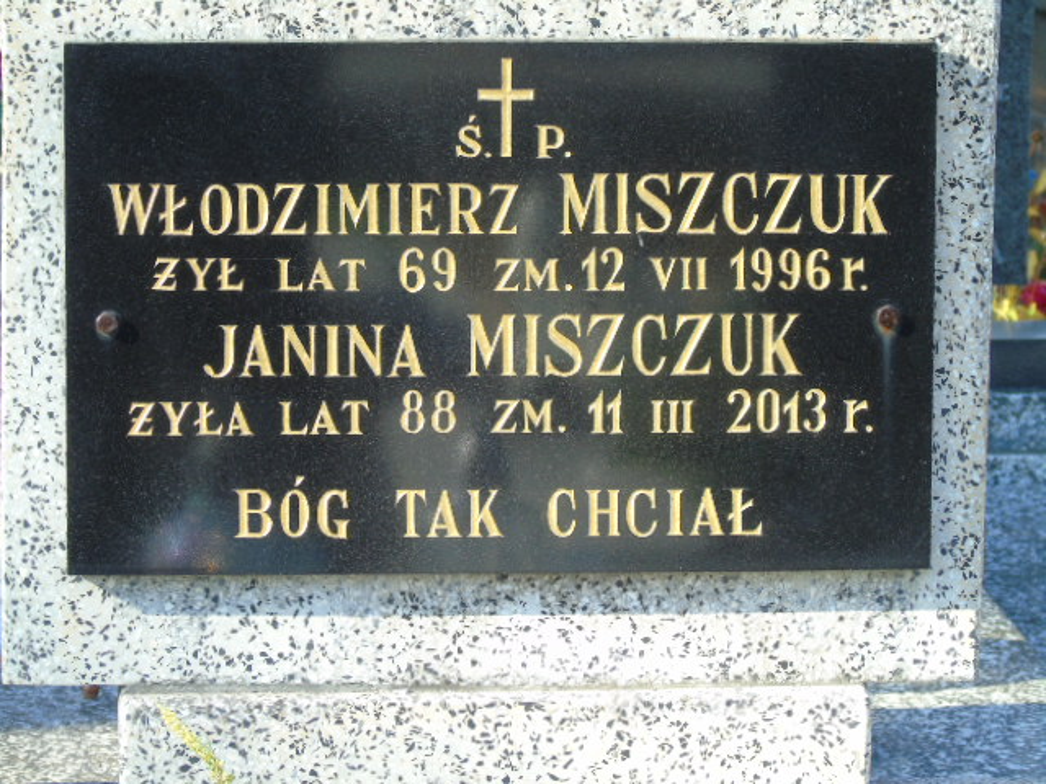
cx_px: 523
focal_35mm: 162
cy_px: 392
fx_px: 4895
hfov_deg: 12.2
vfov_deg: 9.2
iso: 100
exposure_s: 1/125
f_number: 4.9
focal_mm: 29
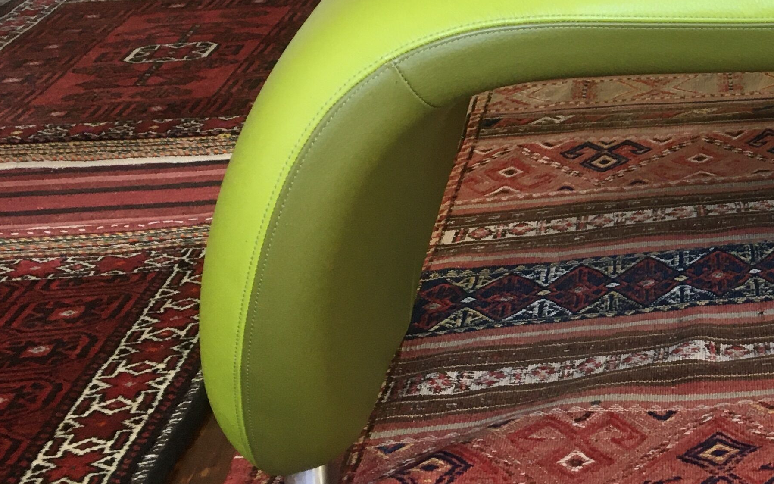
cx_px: 851
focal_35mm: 69
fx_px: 1456
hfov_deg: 27.3
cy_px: 34
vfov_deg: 18.5
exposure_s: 1/33
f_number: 2.2
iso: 100
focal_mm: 4.15
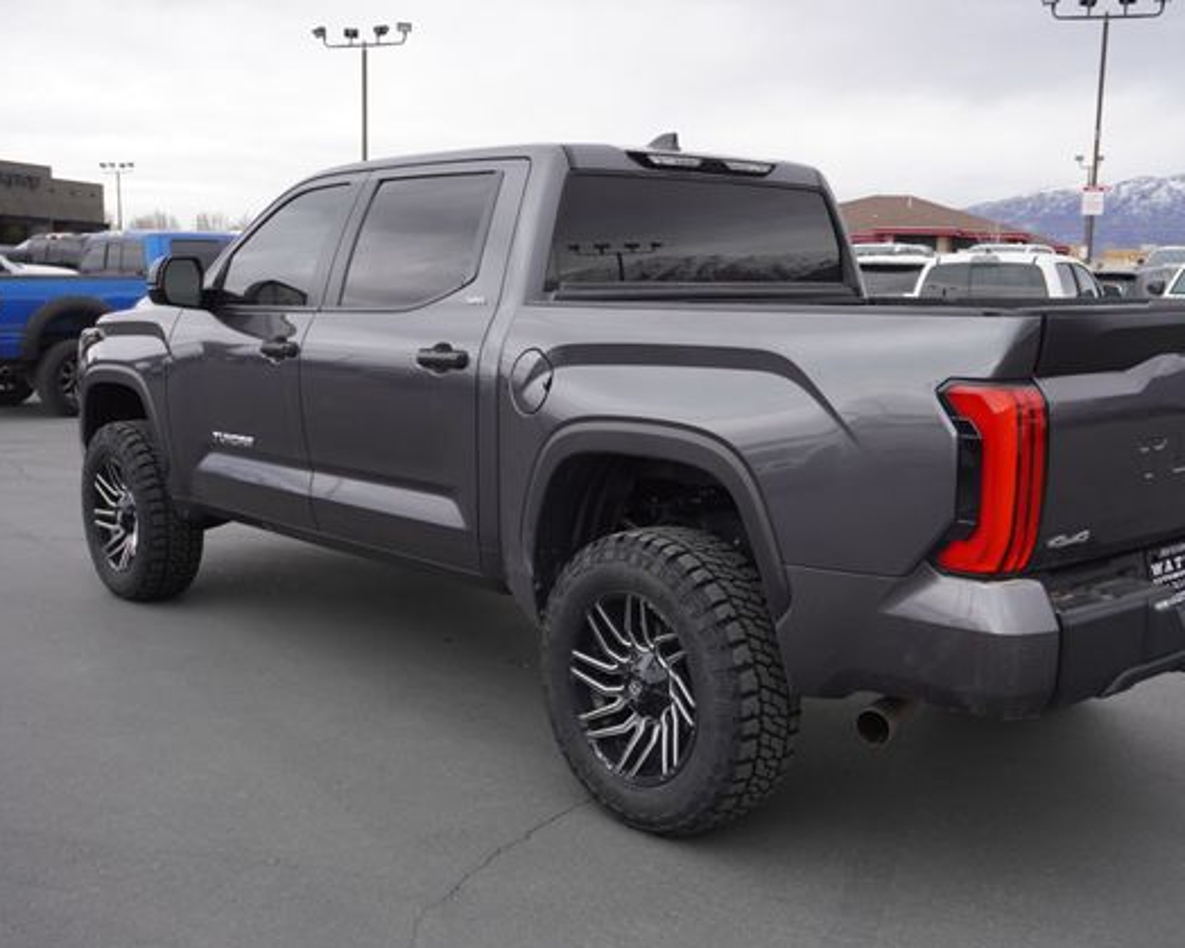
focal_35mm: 40
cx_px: 678
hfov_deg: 46.1
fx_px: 1388
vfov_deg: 37.7
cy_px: 482
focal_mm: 23
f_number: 5.6
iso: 100
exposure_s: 1/100
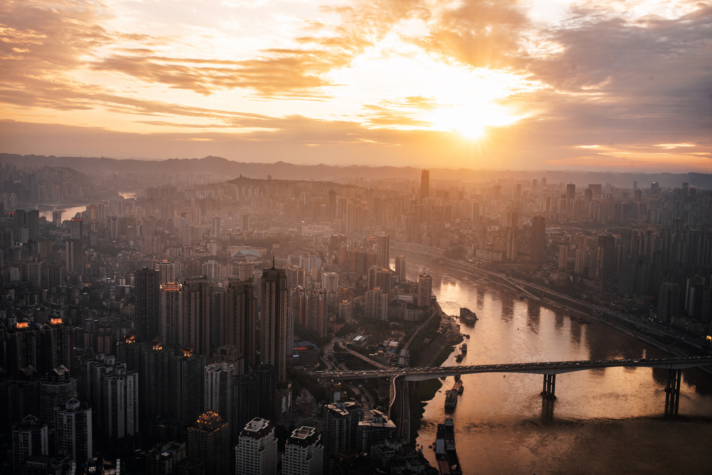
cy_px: 238
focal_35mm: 35
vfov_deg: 37.9
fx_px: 692
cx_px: 356
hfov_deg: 54.4
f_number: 9
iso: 100
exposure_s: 1/15
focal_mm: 35
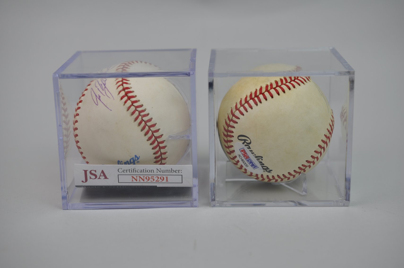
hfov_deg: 33.4
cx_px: 202
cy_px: 134
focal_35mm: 60
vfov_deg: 22.6
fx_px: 672
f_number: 4.5
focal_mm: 40
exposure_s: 1/80
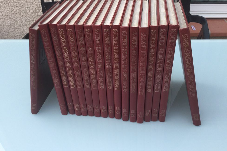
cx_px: 112
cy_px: 74
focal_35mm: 33
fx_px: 208
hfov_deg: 57.2
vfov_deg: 40.0
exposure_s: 1/301
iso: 25
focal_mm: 3.3
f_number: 2.4
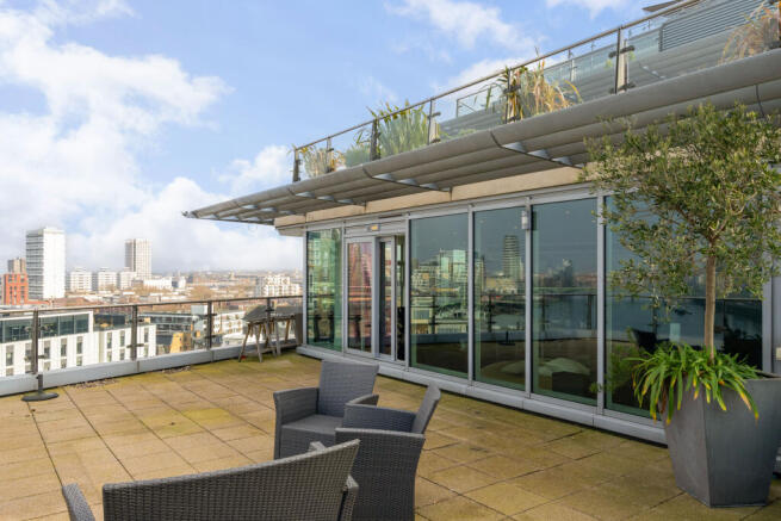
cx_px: 390
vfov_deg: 51.3
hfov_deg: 71.5
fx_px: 542
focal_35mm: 25
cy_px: 260
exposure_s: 1/250
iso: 500
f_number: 11
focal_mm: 25
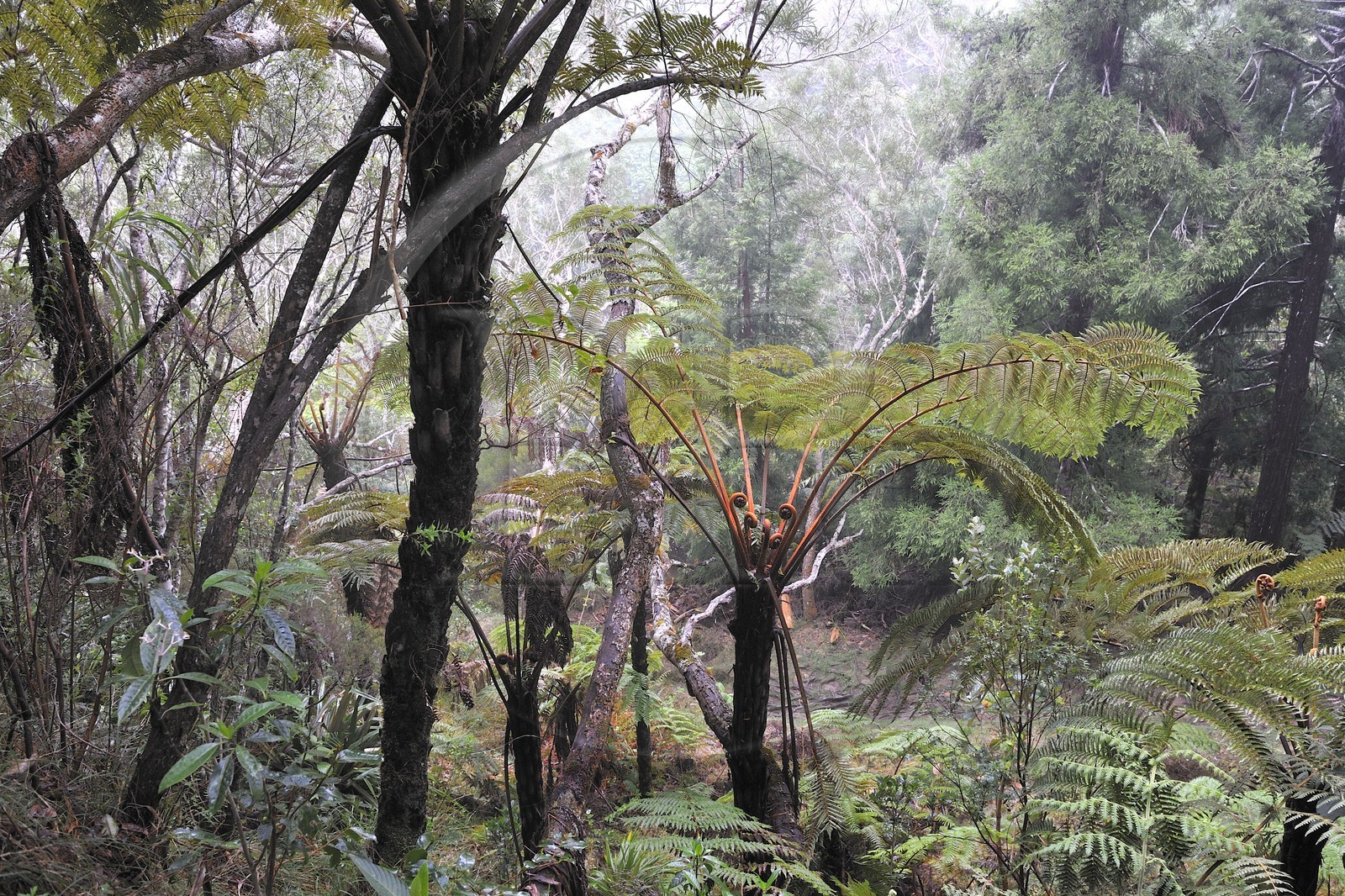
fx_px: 896
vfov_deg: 53.1
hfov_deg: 73.8
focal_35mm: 24
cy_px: 448
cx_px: 672
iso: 800
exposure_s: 1/100
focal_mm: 24
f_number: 7.1
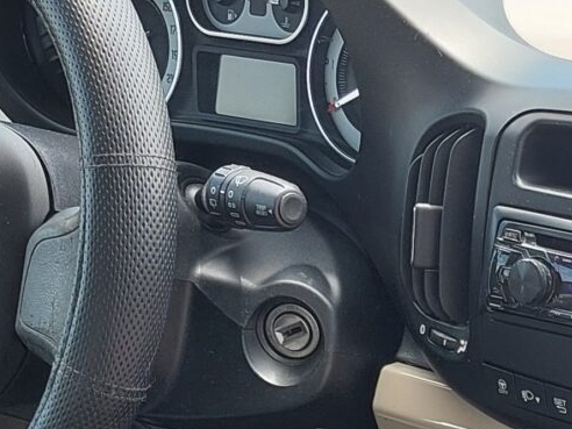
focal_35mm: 130
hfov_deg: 14.6
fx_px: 2148
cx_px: 710
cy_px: 780
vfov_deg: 10.7
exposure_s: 1/100
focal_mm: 5.23
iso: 40
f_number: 1.8
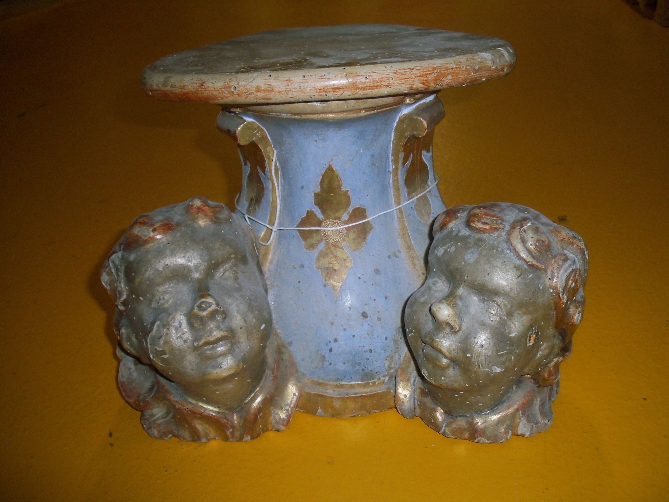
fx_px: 734
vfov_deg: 37.7
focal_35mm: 38
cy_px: 251
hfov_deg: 49.0
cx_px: 334
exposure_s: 1/60
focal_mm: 6.3
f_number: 3.5
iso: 200
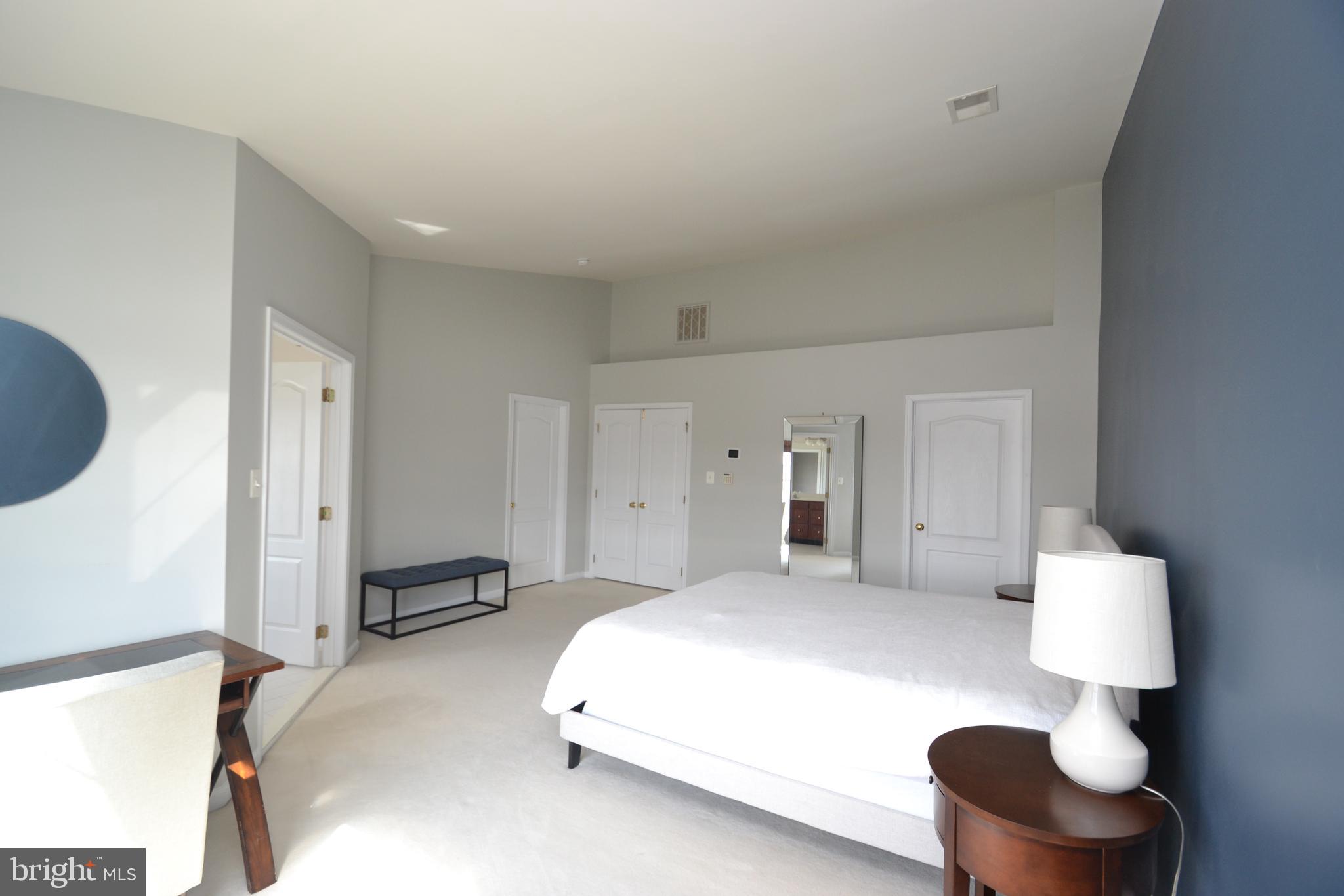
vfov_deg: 77.3
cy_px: 448
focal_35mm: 15
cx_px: 672
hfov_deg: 100.4
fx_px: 560
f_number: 5
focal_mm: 10
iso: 400
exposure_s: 1/100
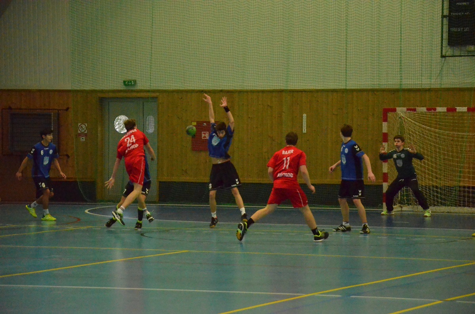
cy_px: 157
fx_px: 2073
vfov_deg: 8.7
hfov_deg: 13.1
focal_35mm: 158
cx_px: 238
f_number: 6.3
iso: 6400
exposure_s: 1/1000
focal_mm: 105
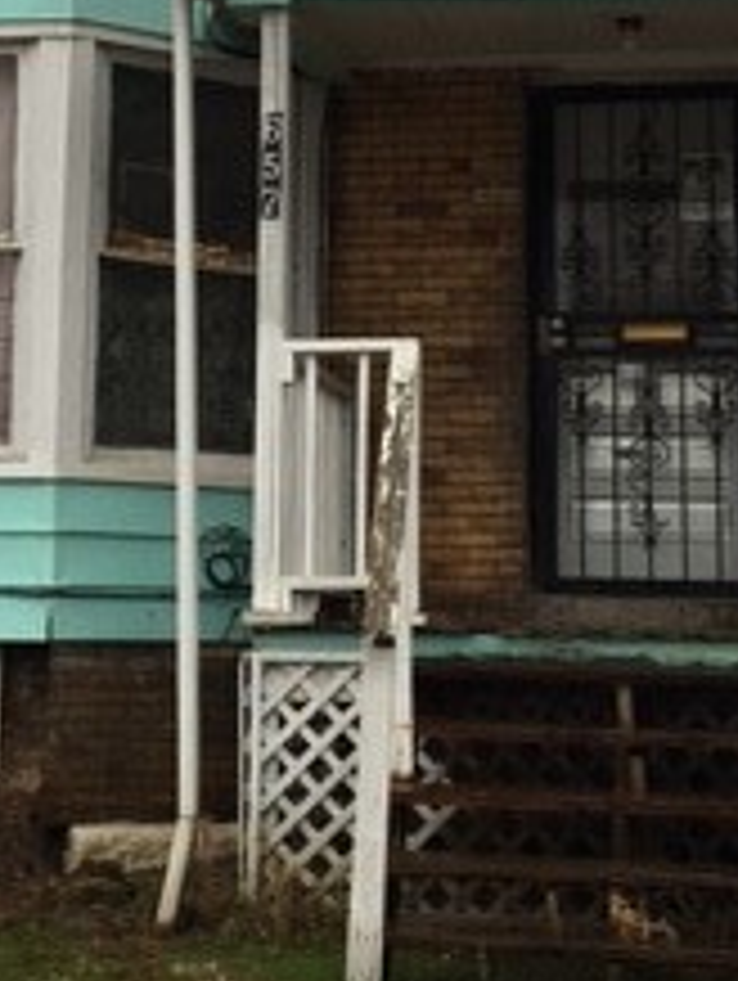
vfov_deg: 22.7
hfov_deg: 17.3
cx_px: 234
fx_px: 2412
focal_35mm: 85
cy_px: 216
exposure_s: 1/314
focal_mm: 4.15
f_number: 2.2
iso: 25
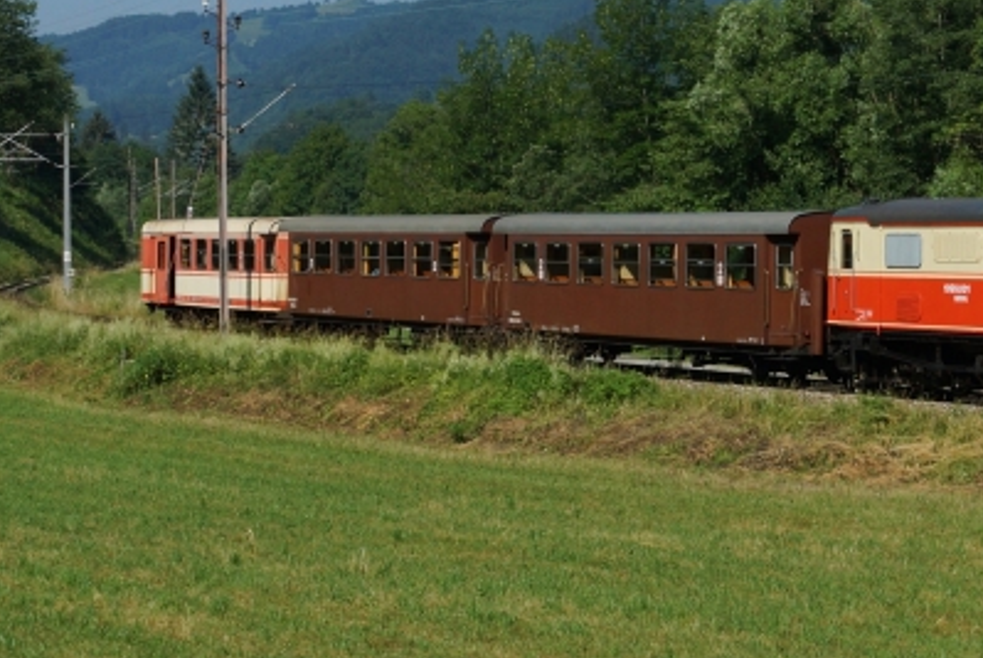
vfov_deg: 13.5
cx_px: 764
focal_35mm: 100
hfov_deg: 20.2
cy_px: -15
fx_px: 2734
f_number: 8
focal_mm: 26
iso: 200
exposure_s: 1/800
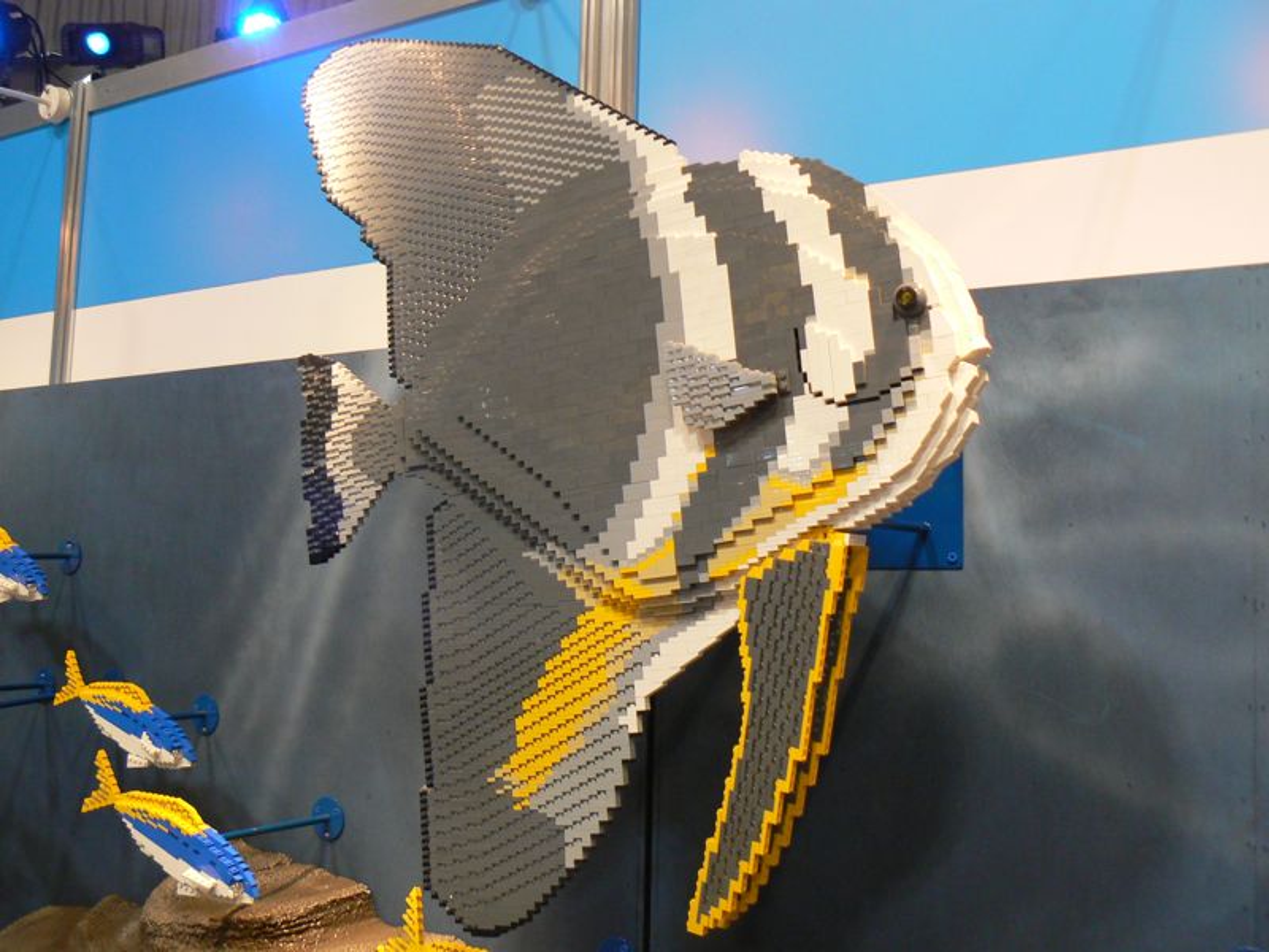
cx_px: 634
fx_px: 1320
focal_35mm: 36
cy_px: 476
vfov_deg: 39.7
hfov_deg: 51.4
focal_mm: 6
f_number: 2.8
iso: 200
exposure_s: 1/30
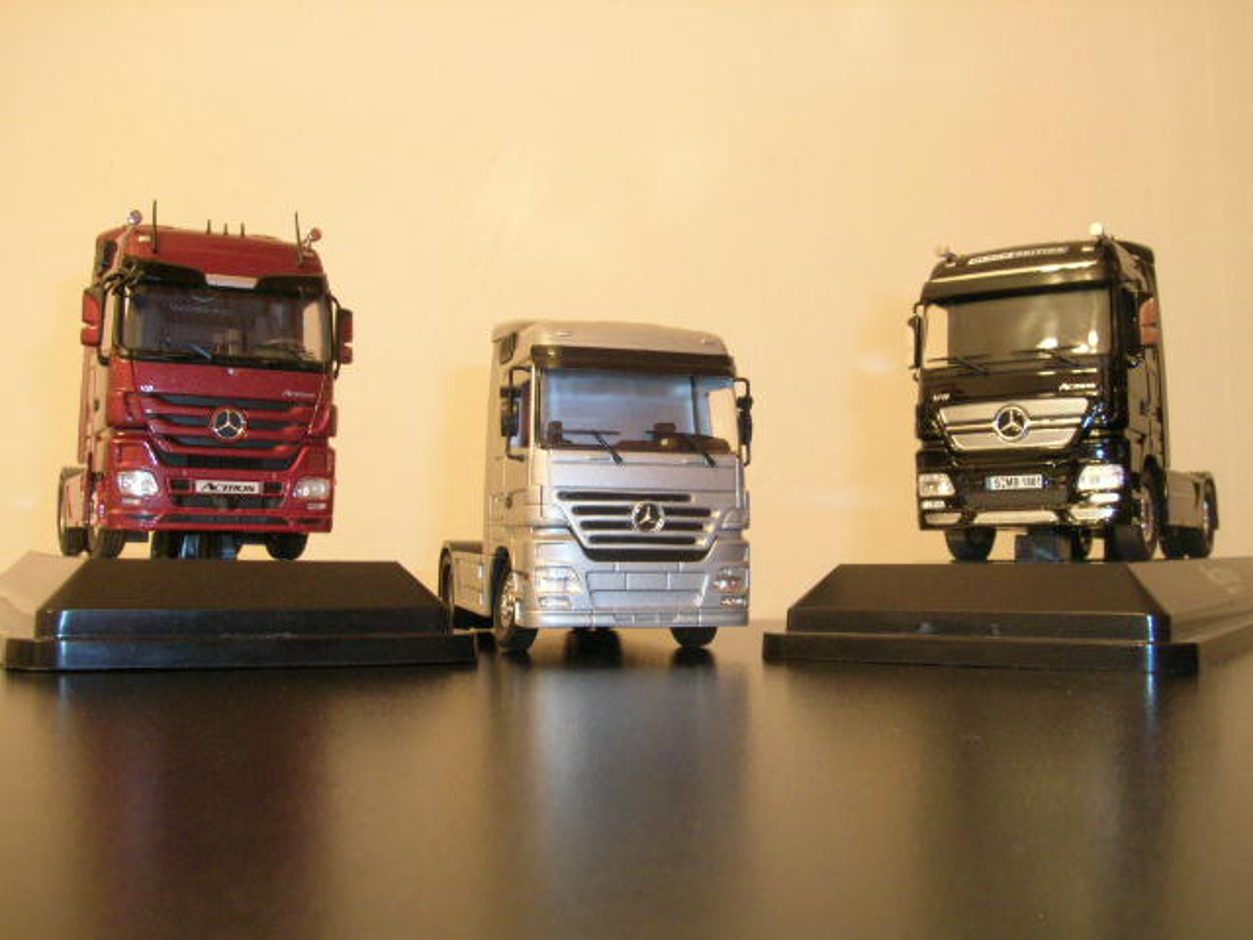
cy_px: 470
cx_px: 626
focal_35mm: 35
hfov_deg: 52.6
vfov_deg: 40.7
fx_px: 1267
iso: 200
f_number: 4.8
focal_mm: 5.4
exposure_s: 1.84
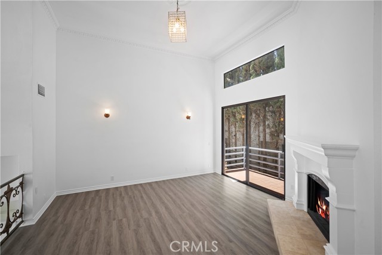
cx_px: 191
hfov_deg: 98.5
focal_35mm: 16
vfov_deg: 75.5
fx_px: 164
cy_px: 128
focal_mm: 15.5
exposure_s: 1/5
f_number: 8
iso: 125
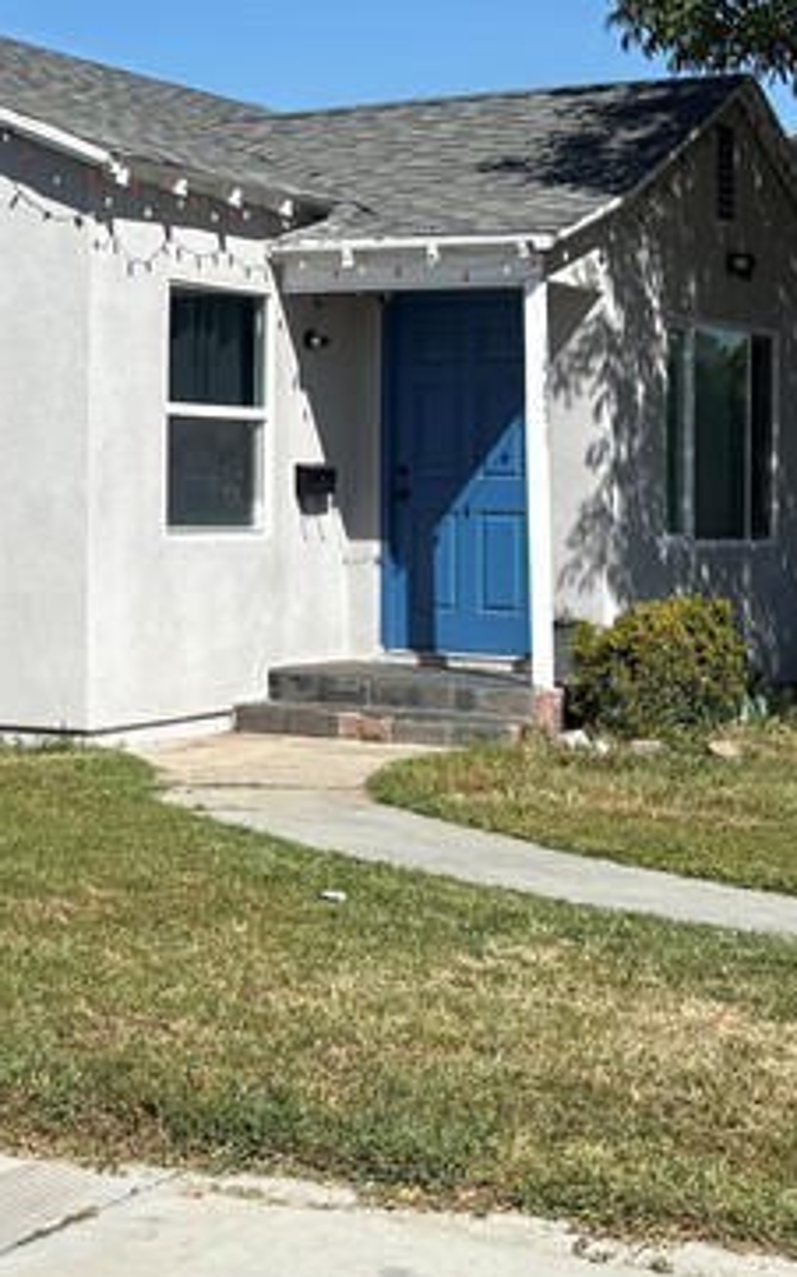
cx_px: -39
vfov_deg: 26.3
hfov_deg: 16.3
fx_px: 2713
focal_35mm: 78
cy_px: 423
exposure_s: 1/5348
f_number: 1.6
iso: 50
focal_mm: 5.96
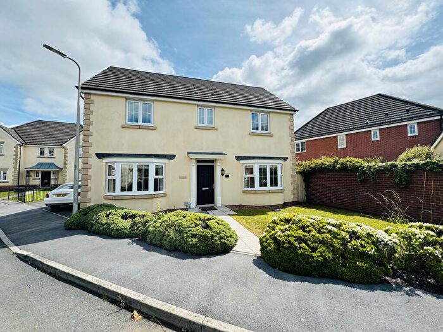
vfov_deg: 85.7
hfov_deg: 102.1
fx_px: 179
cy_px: 166
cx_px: 222
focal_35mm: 14
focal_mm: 2.22
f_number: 2.2
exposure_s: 1/1346
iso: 40
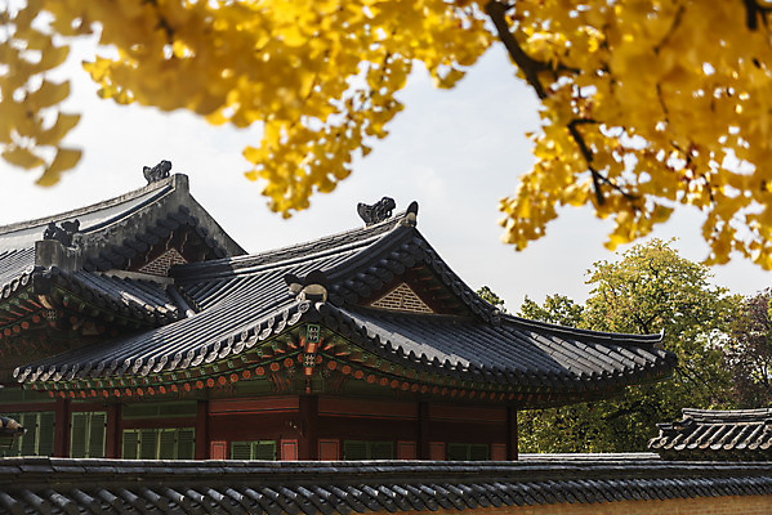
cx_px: 386
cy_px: 258
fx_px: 1201
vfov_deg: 24.2
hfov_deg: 35.6
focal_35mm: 56
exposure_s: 1/1600
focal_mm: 56
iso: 100
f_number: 3.2
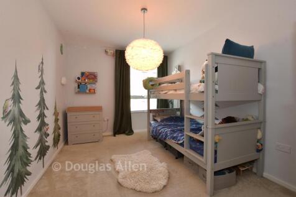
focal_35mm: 15
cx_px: 148
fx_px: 123
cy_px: 98
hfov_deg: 100.4
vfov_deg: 77.3
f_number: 8
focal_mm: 10
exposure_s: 1.6
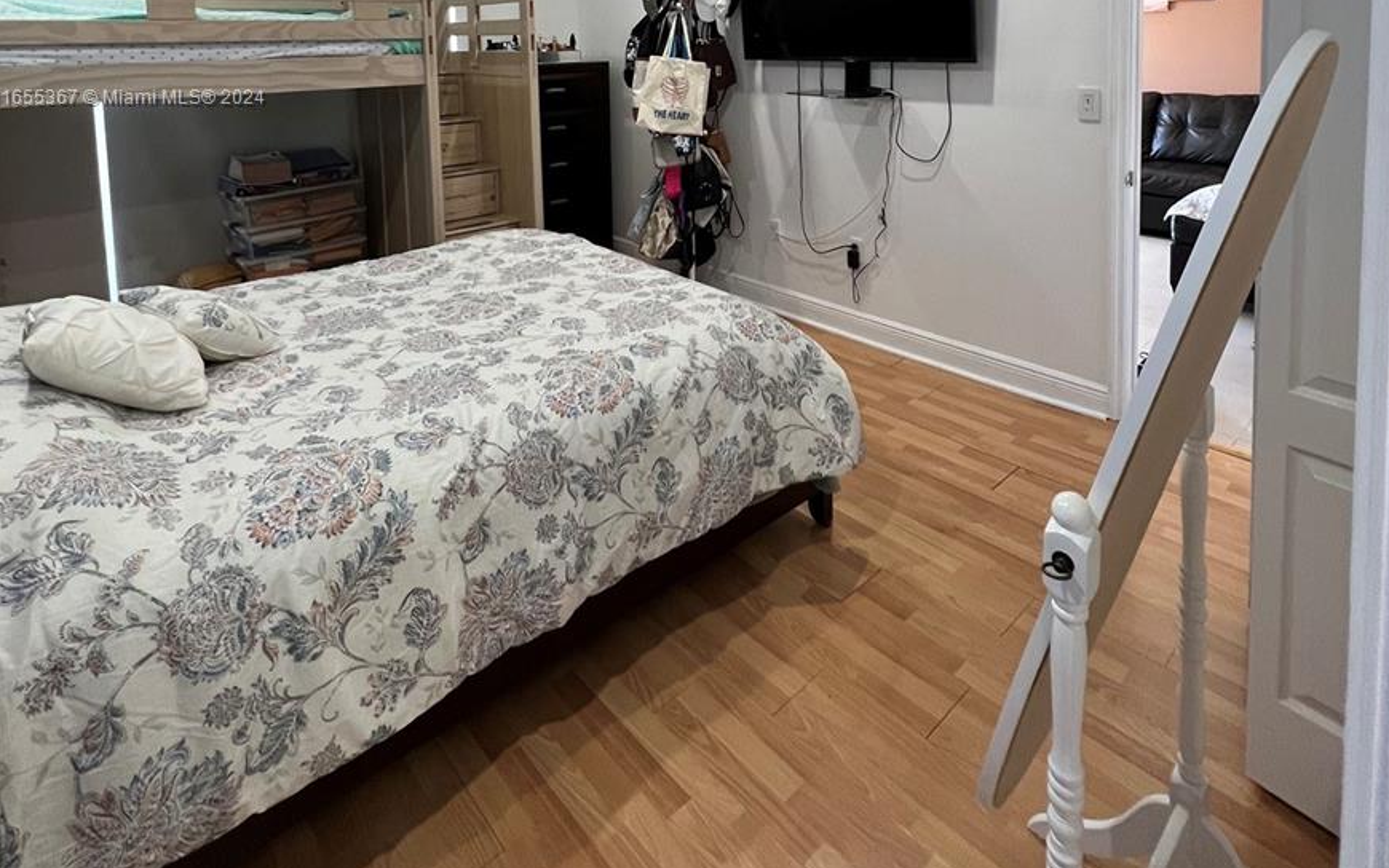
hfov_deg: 88.0
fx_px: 719
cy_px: 99
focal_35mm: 19
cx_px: 691
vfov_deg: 54.8
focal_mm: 1.57
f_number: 1.8
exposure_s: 1/60
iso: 200
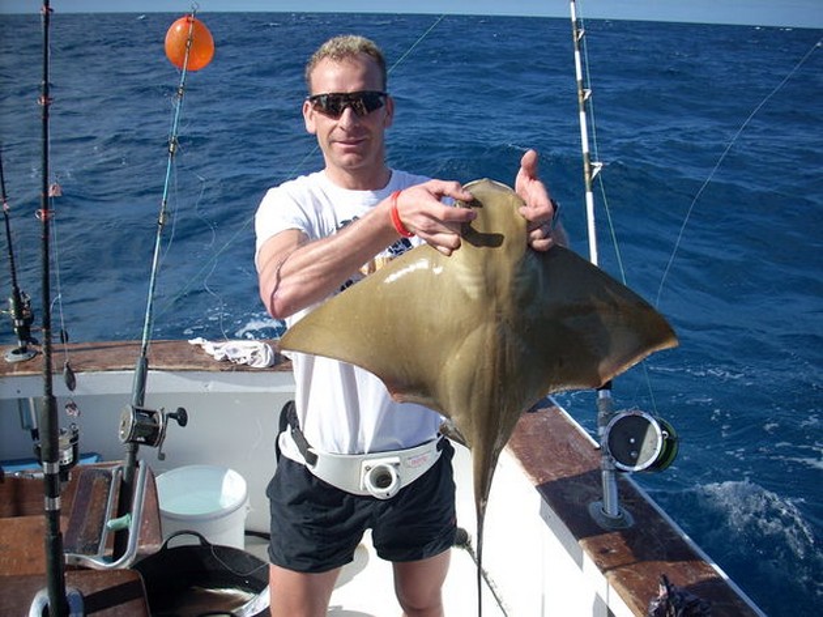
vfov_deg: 38.6
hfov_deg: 50.2
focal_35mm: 37
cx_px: 412
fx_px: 879
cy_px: 308
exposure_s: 1/285
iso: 64
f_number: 5.6
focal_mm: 6.2
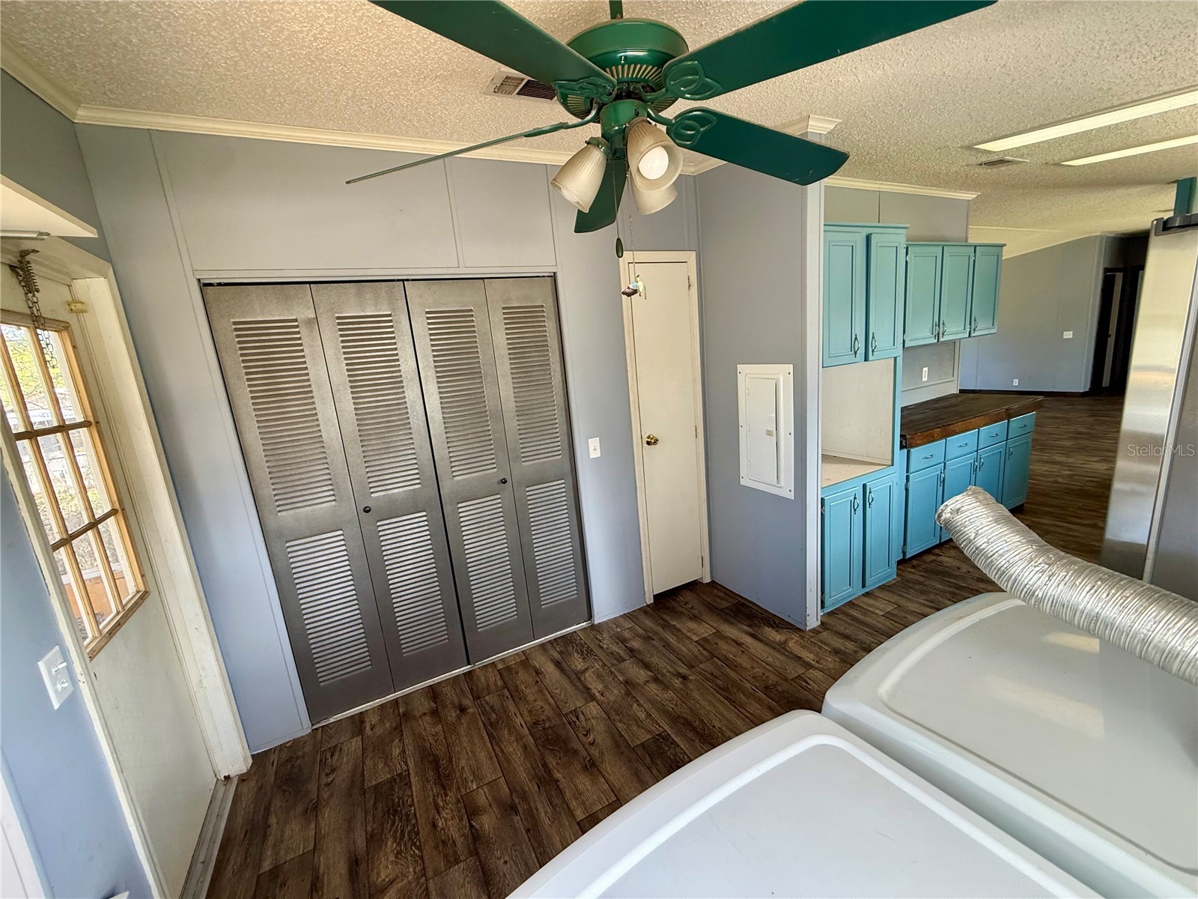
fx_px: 485
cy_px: 450
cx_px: 599
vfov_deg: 85.7
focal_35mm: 14
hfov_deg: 102.1
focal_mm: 2.22
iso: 160
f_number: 2.2
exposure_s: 1/99
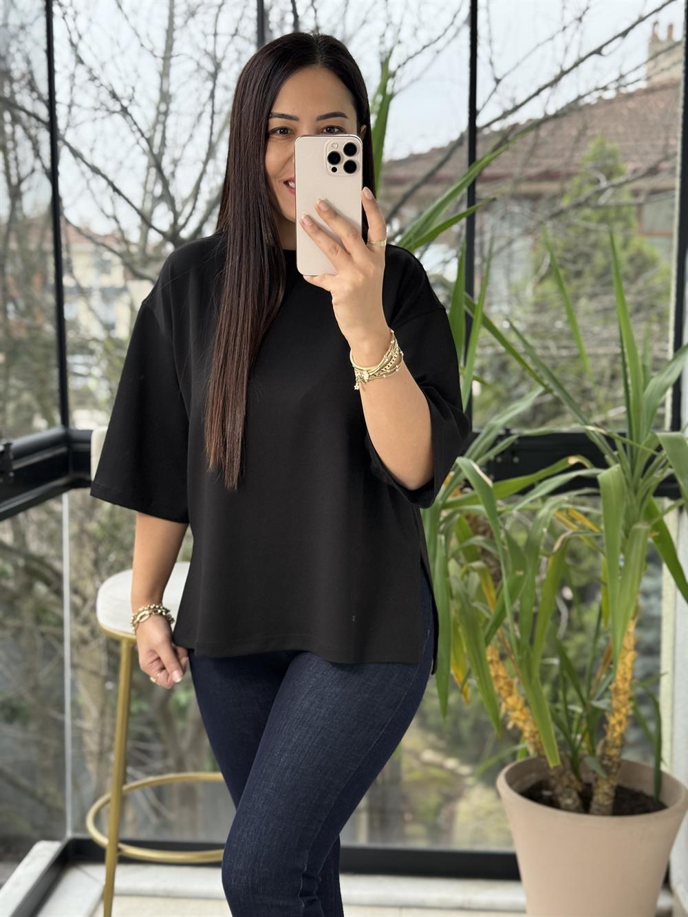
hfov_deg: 30.3
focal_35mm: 48
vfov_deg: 39.7
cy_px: 458
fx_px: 1272
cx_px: 344
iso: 64
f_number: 1.78
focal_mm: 6.76
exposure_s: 1/194
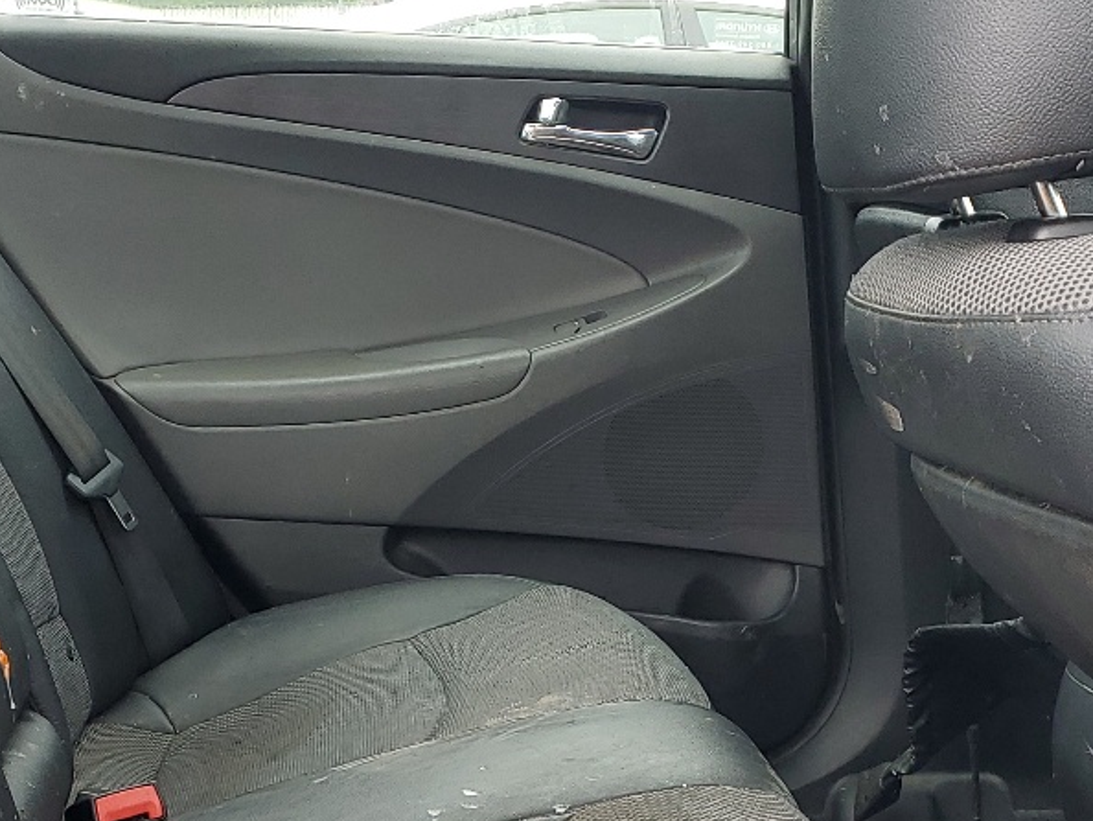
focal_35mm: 70
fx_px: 2211
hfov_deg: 27.8
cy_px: 624
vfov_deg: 20.8
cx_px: 567
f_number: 1.5
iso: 50
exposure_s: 1/233
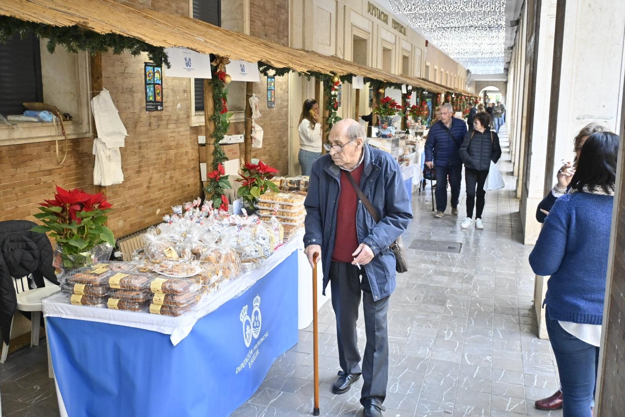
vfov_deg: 36.2
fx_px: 638
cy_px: 208
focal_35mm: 37
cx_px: 312
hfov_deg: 52.2
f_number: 4.2
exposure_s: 1/200
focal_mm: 24.5
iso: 2000
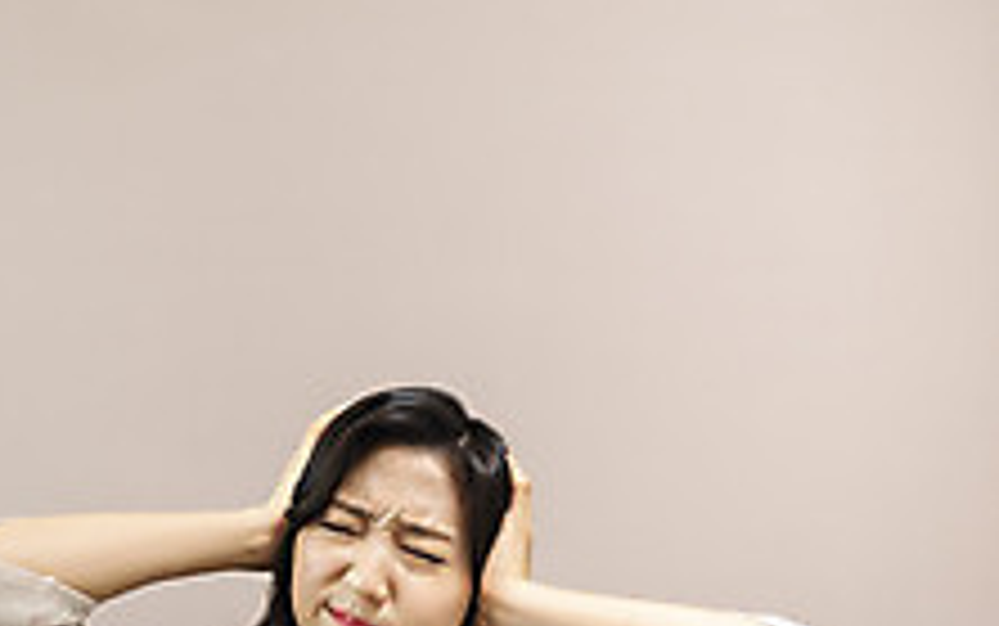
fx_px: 2506
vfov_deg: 14.2
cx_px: 403
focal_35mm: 92
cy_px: 338
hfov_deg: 22.5
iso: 500
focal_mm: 50
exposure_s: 1/320
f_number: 1.8
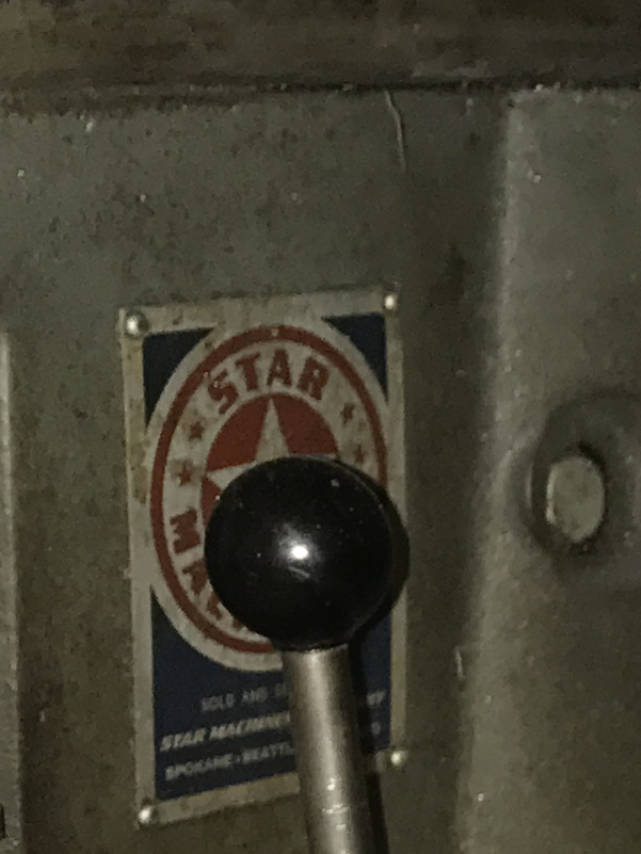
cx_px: 1084
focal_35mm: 141
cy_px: 1106
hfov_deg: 10.0
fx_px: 3480
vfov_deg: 13.5
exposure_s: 1/24
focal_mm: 3.99
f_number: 1.8
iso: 32
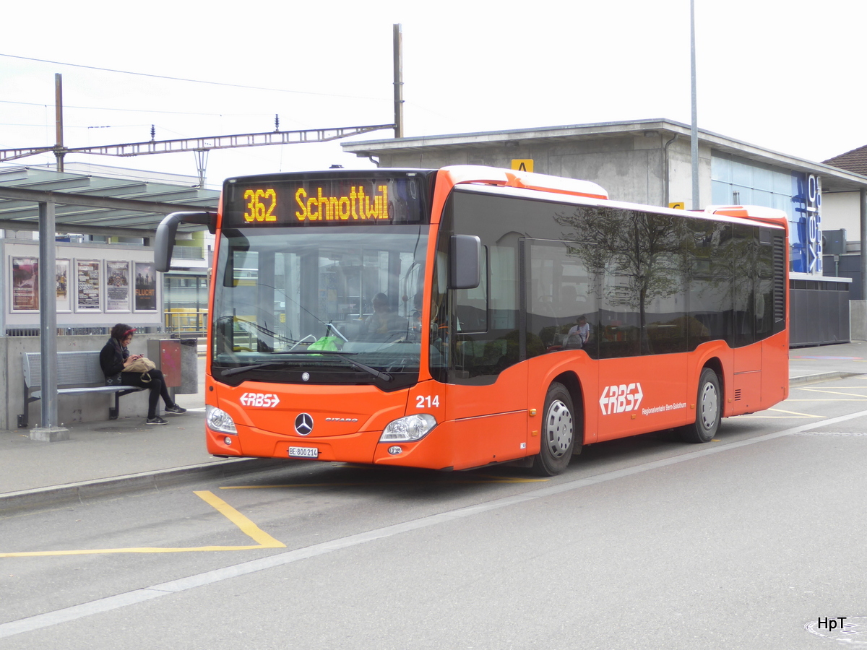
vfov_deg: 22.6
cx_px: 434
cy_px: 325
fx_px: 1628
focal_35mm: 65
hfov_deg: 29.8
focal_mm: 10.9
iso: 80
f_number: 4.3
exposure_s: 1/125
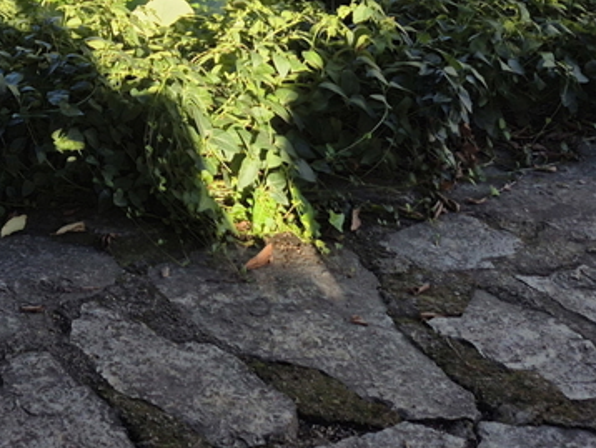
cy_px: -278
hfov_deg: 24.8
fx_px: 1327
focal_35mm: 77
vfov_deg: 16.8
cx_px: 97
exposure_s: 1/632
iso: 25
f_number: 1.8
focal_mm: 5.4
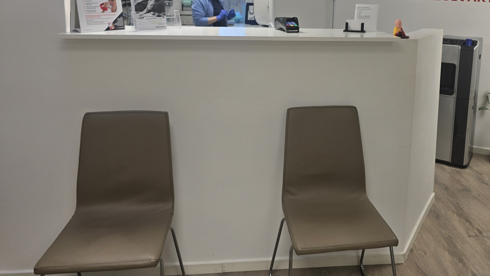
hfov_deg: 60.4
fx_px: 416
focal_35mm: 32
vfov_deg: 35.4
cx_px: 298
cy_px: 53
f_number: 1.7
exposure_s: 1/100
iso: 32
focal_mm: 6.3
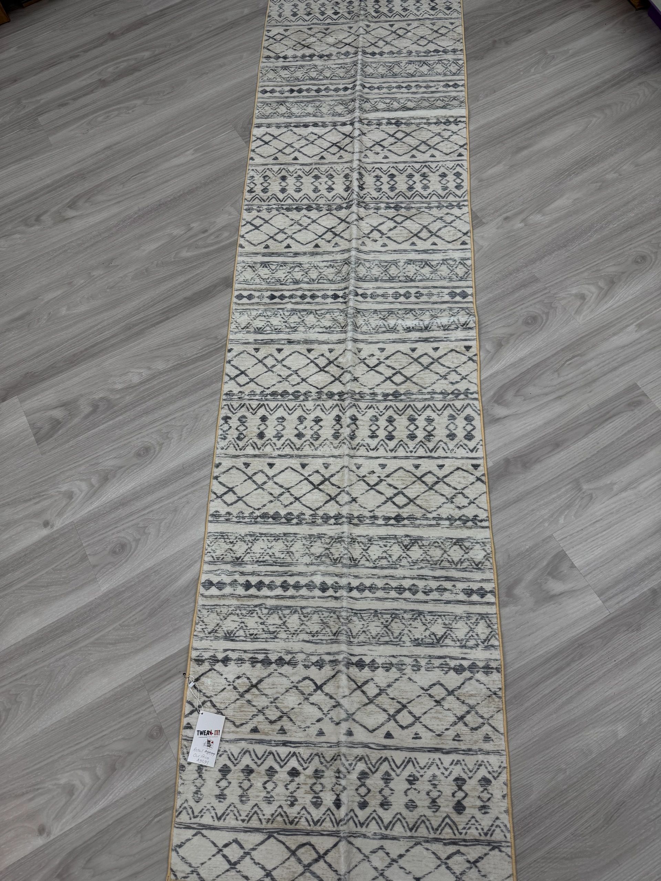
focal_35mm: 24
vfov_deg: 71.6
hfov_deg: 56.8
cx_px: 330
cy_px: 440
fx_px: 611
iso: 64
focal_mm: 6.76
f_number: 1.78
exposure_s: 1/120
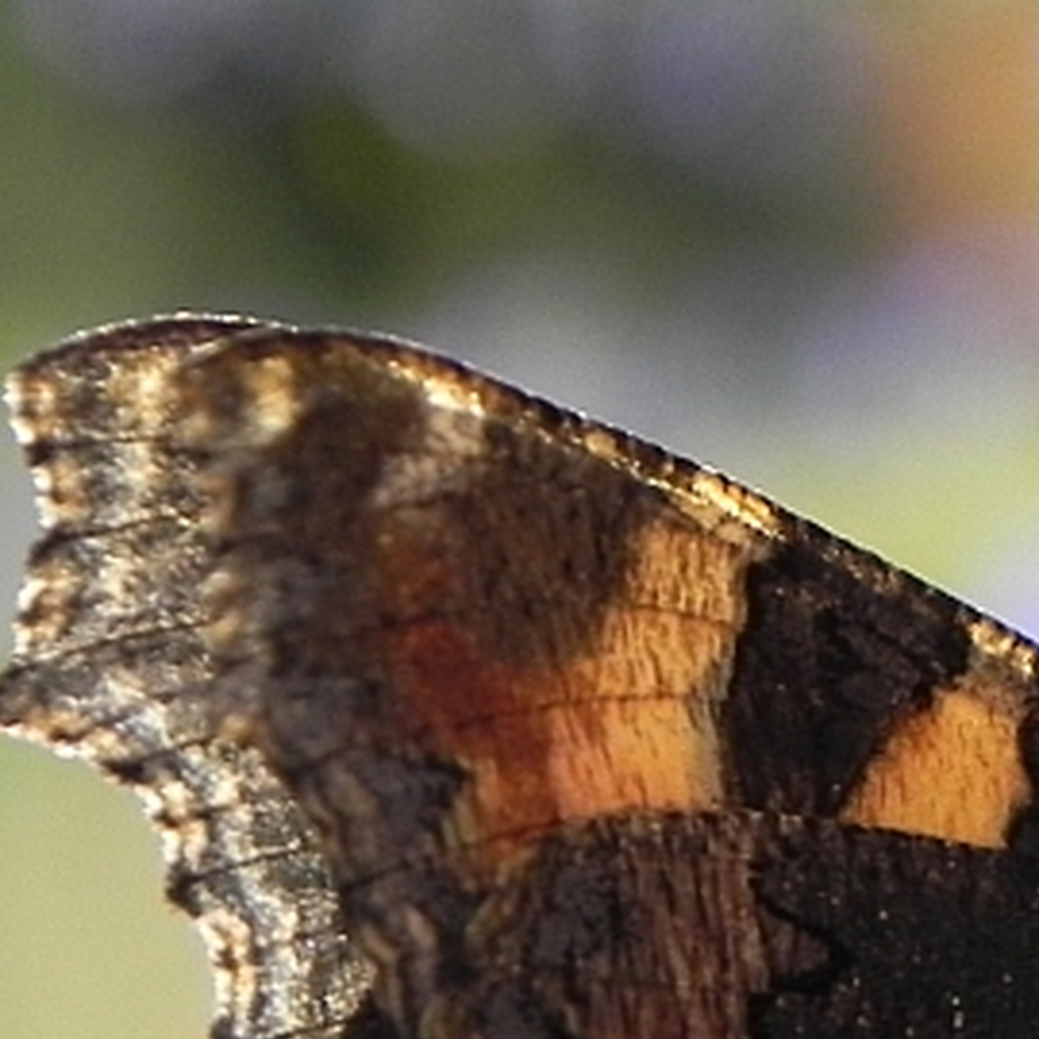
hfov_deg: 6.1
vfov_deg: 6.1
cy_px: 1116
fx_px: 9678
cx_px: 750
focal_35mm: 285
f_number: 4
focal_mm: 15.1
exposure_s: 1/515
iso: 160
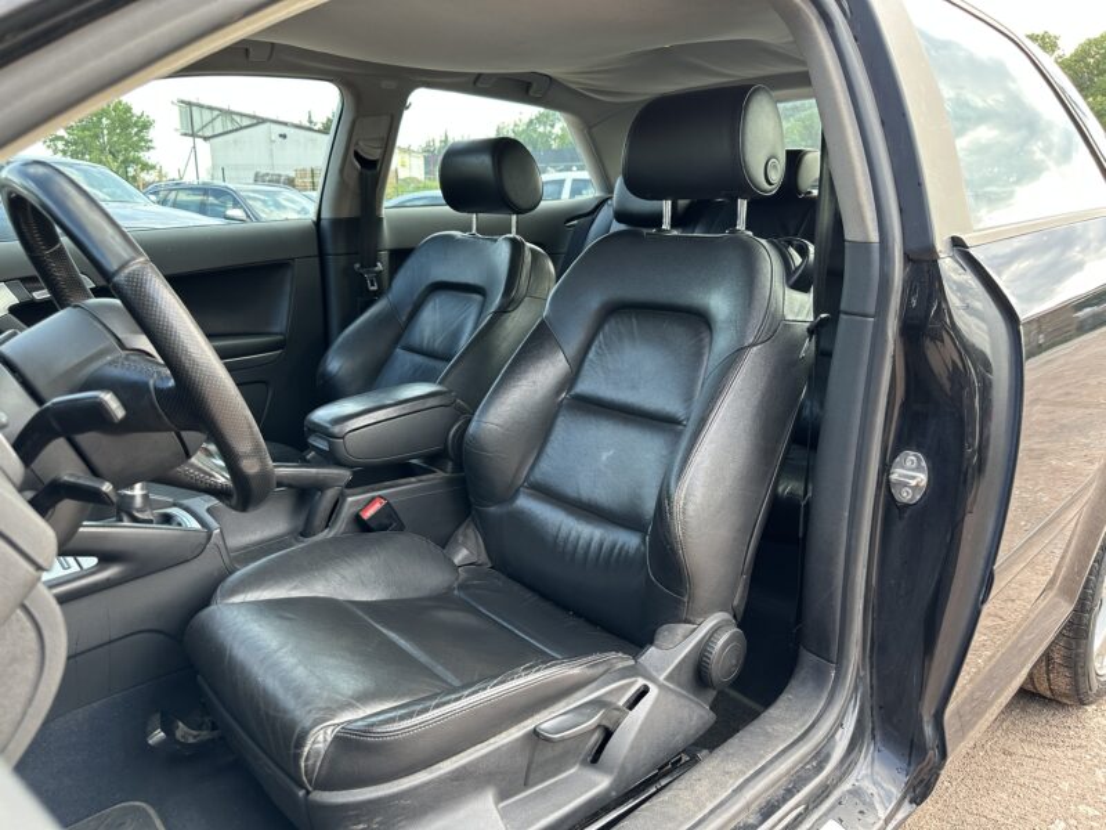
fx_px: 767
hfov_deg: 71.6
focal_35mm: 24
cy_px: 415
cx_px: 553
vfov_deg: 56.8
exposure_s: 1/171
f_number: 1.78
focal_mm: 6.86
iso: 100
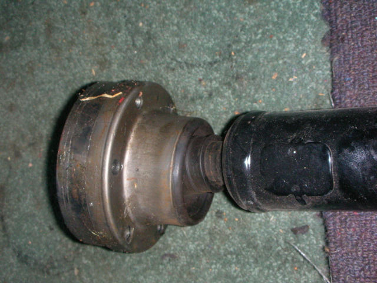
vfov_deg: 24.0
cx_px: 188
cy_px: 142
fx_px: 664
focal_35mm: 61
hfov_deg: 31.7
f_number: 11.3
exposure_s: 1/120
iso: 200
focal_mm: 10.1
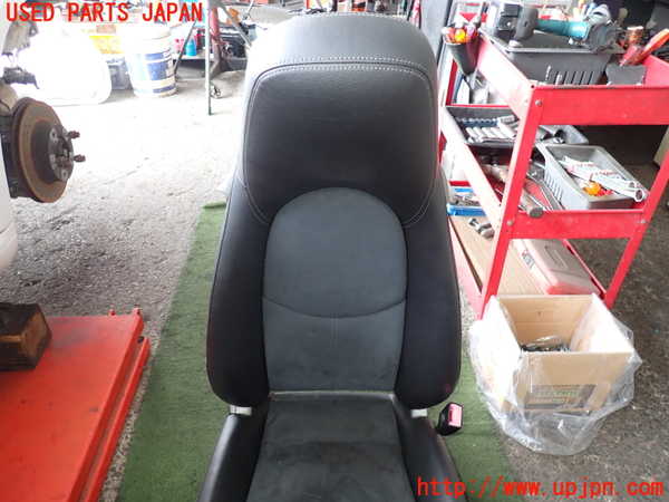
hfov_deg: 69.4
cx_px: 334
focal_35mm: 25
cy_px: 251
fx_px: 483
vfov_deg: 54.9
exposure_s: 1/60
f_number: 2
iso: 200
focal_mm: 4.5
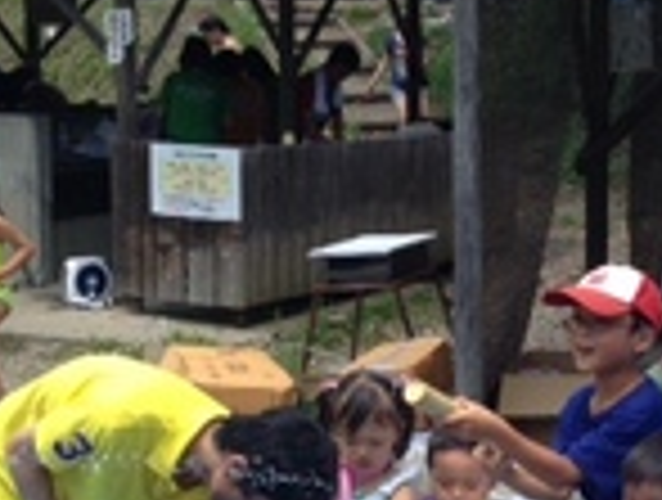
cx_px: 563
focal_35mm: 95
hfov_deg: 20.3
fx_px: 1821
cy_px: 387
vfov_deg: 15.5
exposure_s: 1/673
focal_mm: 4.28
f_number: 2.4
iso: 50
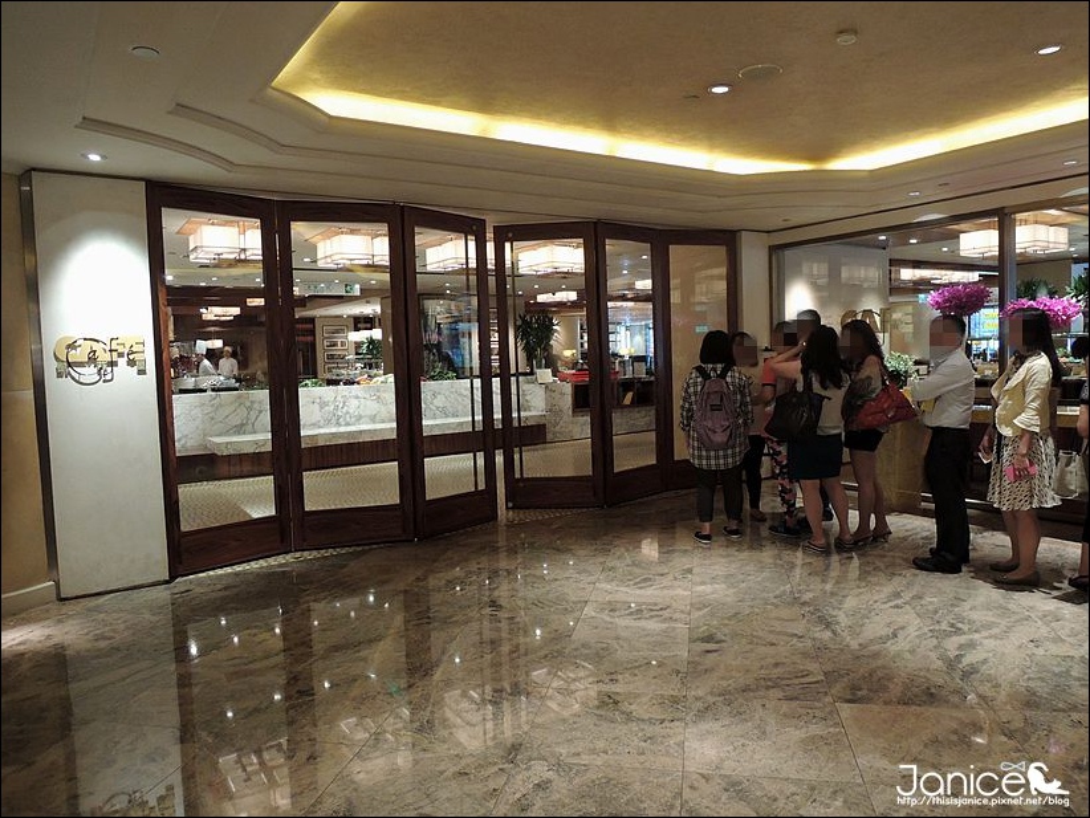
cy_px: 409
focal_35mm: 24
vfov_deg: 56.8
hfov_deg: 71.6
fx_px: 756
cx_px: 545
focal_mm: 4.3
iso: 400
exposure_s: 1/20
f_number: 2.8
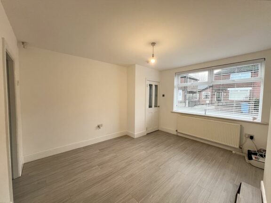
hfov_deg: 106.2
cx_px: 136
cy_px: 102
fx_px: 102
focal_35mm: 13
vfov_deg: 89.9
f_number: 1.8
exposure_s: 1/99
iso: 125
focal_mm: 1.57
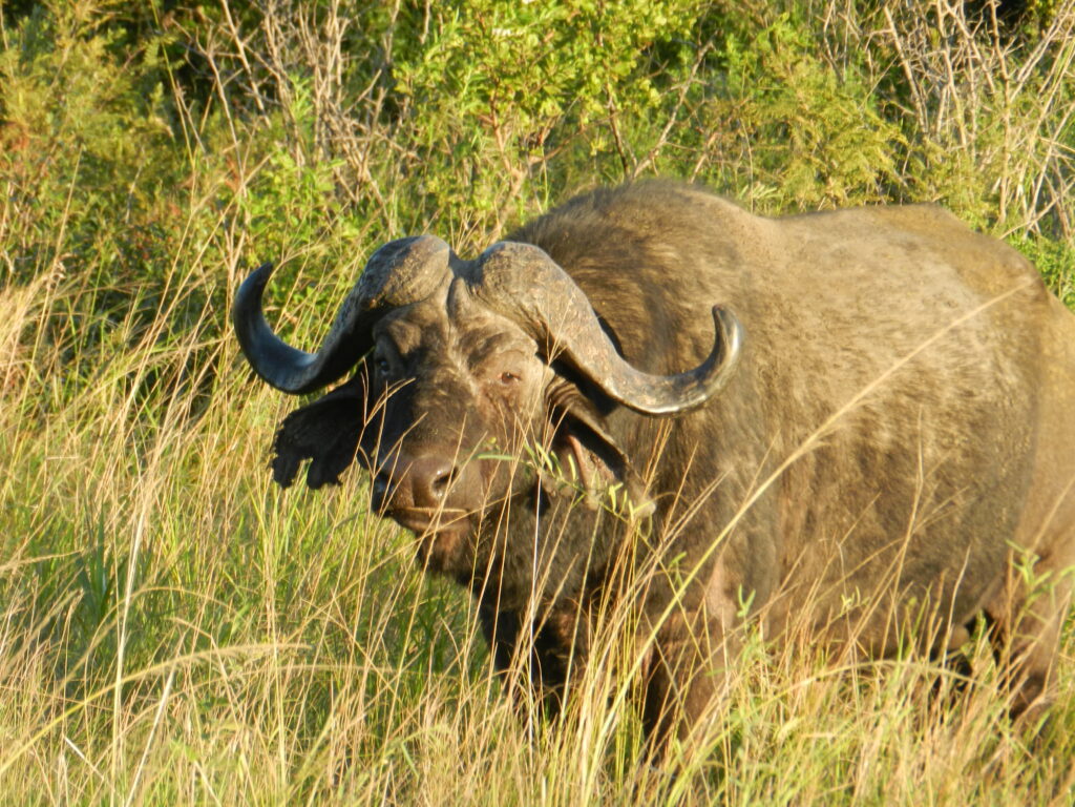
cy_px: 404
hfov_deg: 5.3
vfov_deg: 4.0
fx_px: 11552
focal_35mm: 372
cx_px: 538
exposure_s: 1/100
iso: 160
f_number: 5.6
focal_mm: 66.1
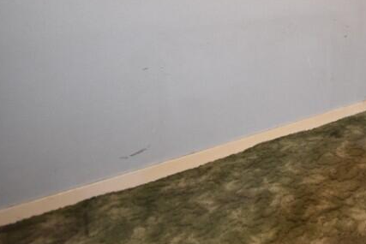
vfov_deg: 32.0
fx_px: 366
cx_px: 419
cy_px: -32
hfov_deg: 40.6
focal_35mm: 36
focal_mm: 10
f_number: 4.5
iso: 720
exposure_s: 1/60
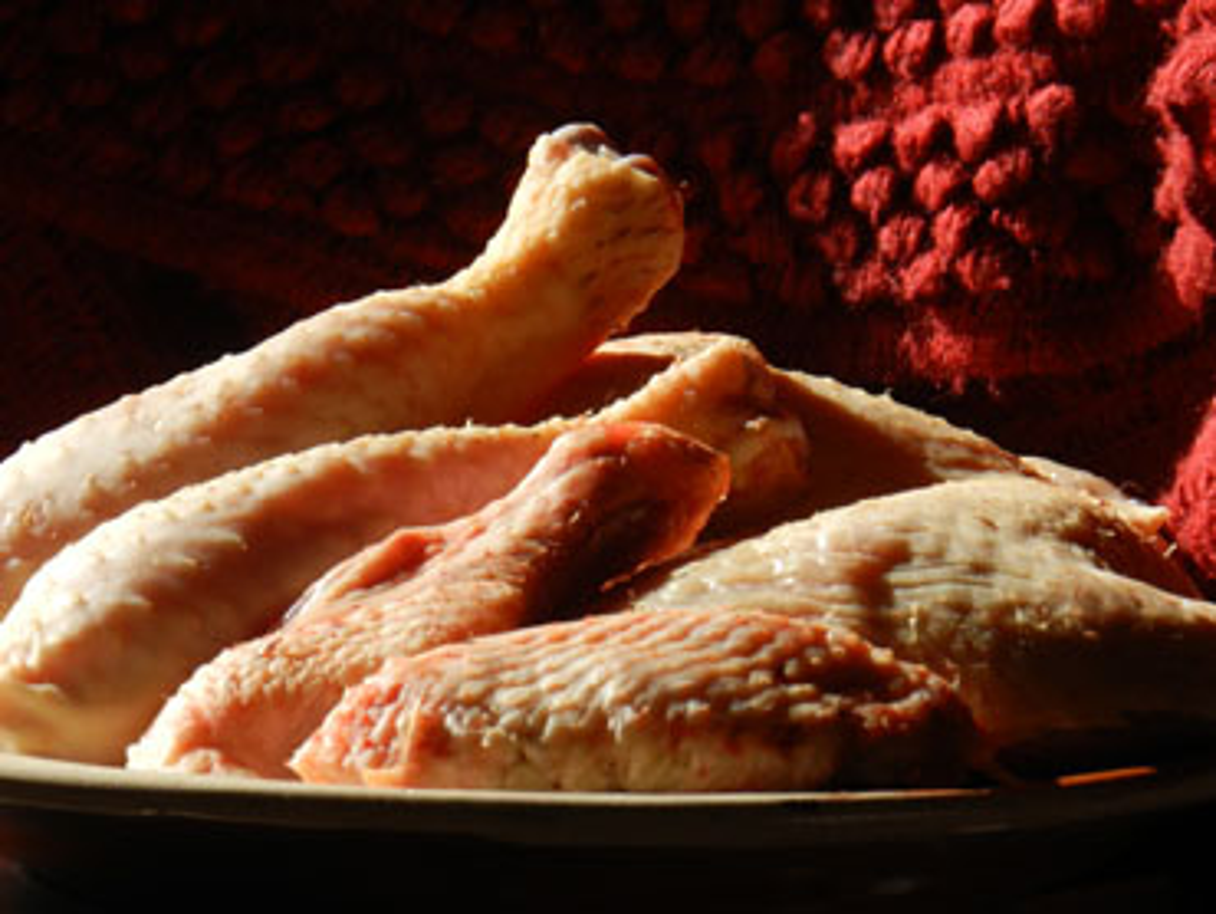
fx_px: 10862
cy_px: 457
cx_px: 608
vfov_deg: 4.8
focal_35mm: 309
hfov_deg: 6.4
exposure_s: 1/200
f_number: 7.1
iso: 160
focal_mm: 55
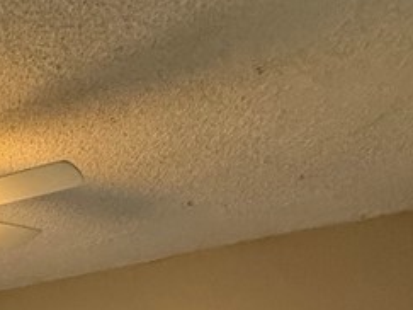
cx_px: -253
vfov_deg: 18.4
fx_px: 704
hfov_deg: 23.6
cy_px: 586
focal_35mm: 59
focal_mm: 2.22
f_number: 2.2
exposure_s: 1/120
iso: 400
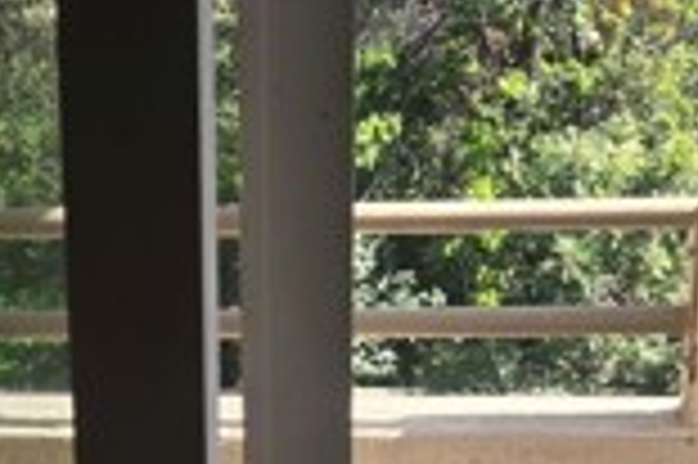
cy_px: 473
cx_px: 72
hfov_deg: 20.2
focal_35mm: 99
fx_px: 1917
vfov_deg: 13.6
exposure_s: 1/379
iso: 25
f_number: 1.8
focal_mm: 5.4
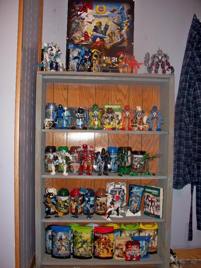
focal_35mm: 35
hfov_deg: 40.7
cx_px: 100
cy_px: 134
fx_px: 271
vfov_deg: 52.6
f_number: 2.8
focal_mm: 7.54
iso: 200
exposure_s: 1/30
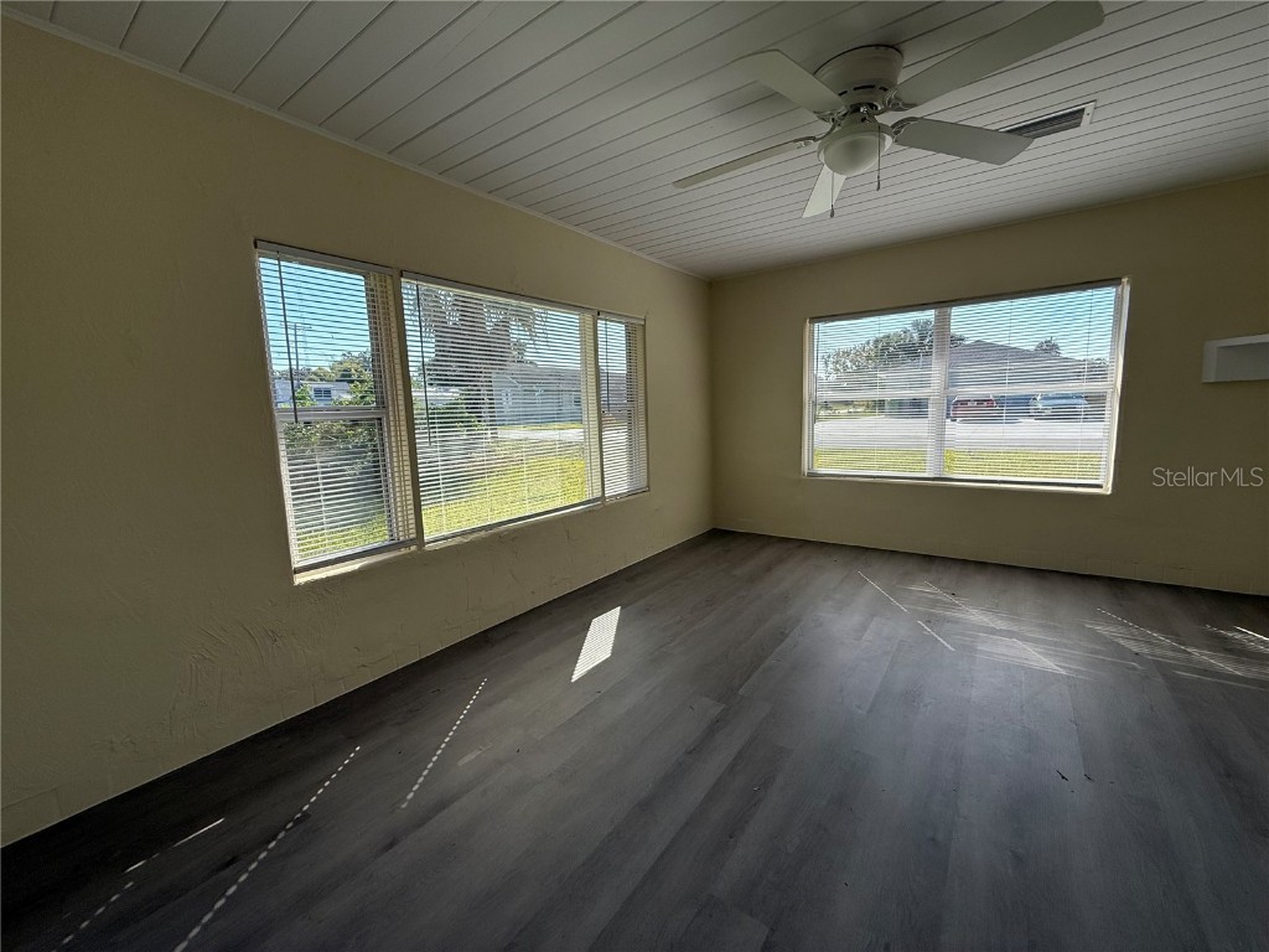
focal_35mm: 14
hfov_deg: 102.1
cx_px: 634
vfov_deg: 85.7
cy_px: 476
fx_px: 513
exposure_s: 1/1001
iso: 64
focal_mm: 2.22
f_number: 2.2
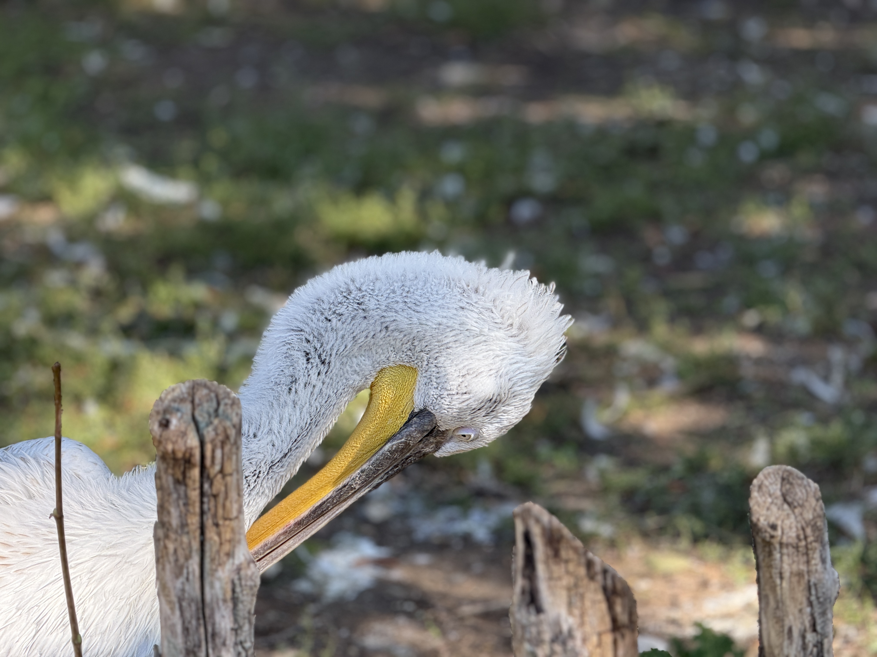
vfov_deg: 12.3
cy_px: 328
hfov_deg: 16.4
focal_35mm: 120
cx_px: 438
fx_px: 3040
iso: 64
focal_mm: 15.66
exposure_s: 1/328
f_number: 2.8
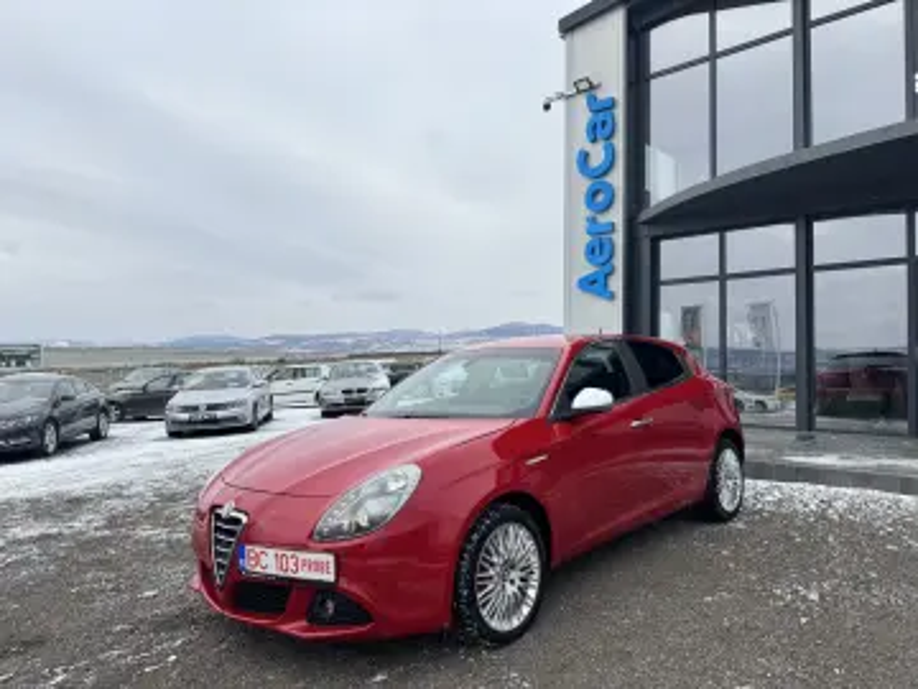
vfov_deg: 56.8
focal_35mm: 24
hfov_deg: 71.6
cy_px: 344
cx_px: 459
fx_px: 636
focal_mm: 6.76
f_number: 1.78
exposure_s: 1/1721
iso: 80
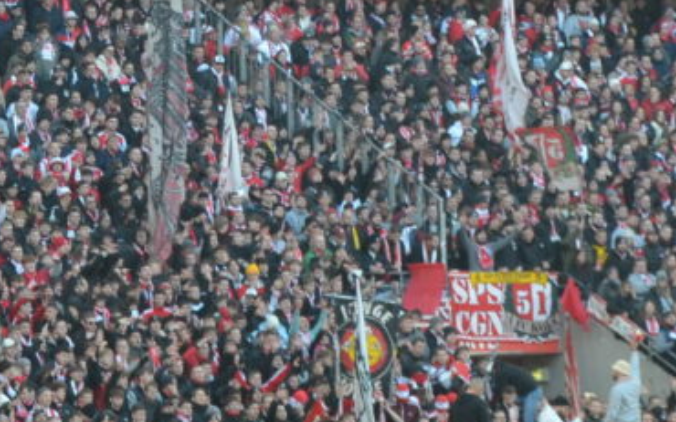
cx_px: 417
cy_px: -29
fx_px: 5838
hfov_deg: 6.6
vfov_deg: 4.1
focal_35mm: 317
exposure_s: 1/125
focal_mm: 48
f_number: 5.6
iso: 400
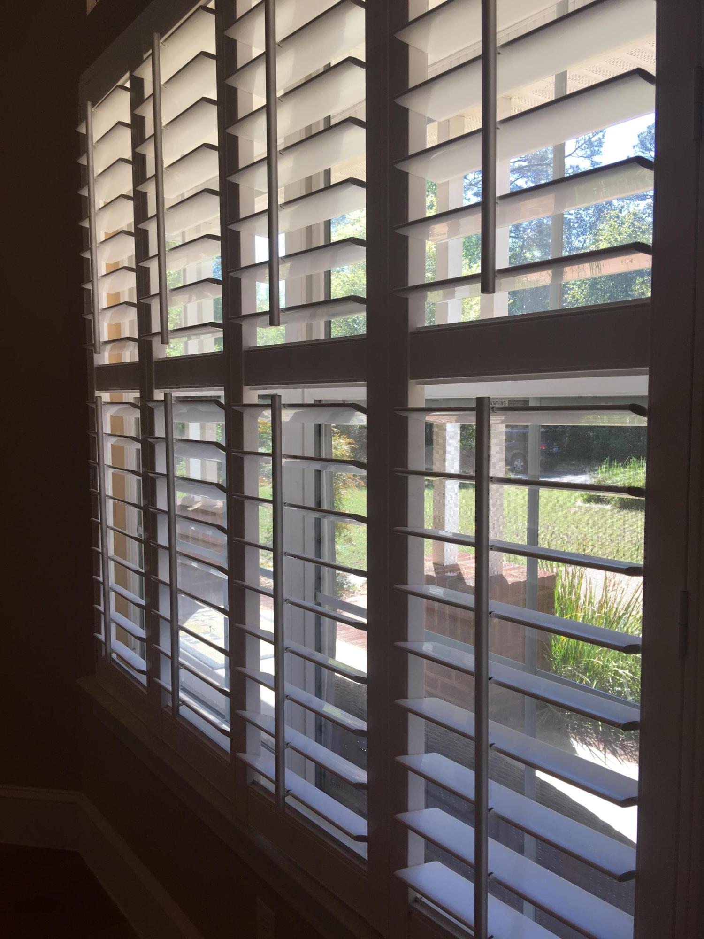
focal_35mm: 29
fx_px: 786
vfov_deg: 61.7
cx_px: 352
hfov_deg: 48.2
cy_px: 470
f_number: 2.2
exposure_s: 1/126
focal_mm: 4.15
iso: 25
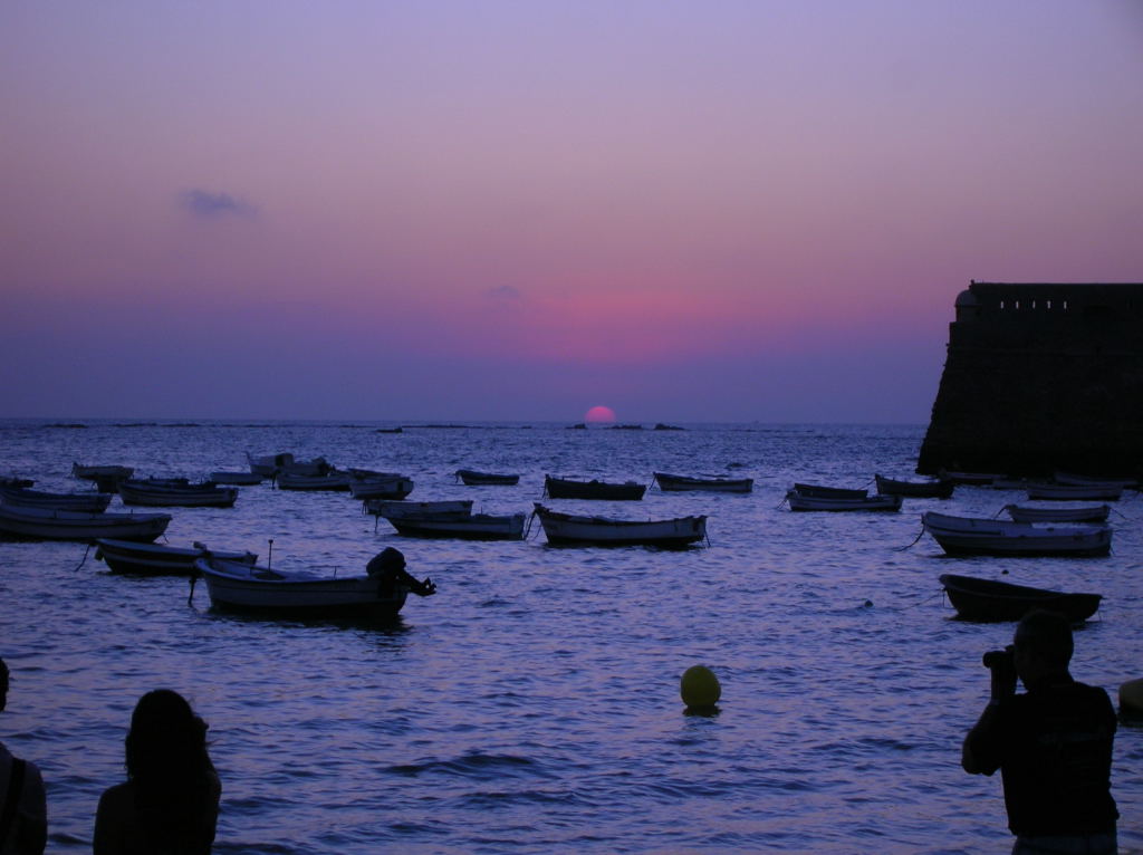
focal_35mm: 102
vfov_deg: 14.5
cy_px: 428
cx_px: 572
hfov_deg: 19.3
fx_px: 3365
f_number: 4.9
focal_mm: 17.1
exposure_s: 1/88.6
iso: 50
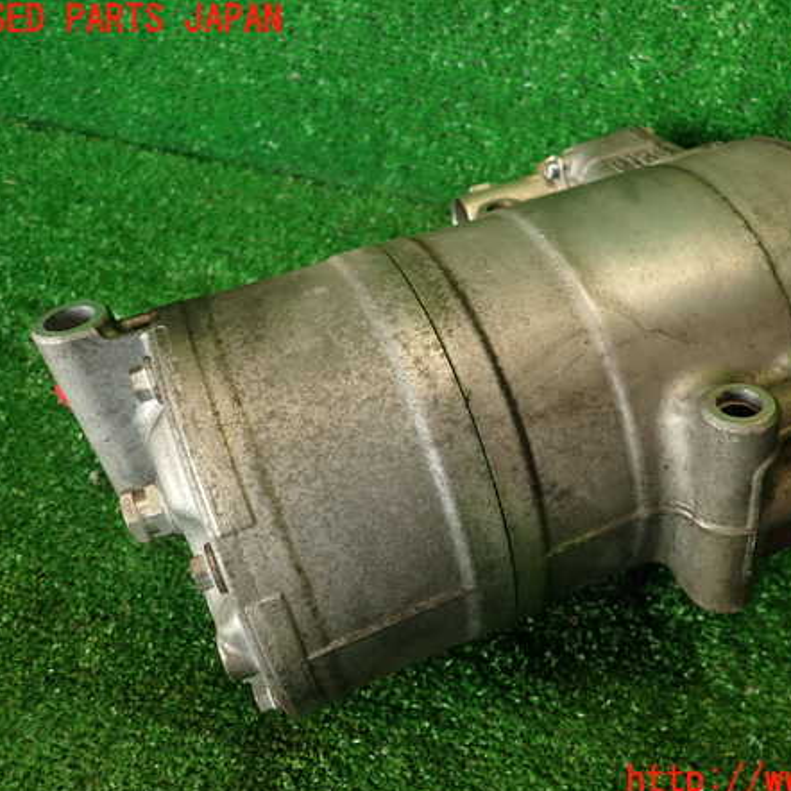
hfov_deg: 53.4
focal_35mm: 30
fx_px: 776
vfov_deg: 54.0
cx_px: 494
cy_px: 401
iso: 160
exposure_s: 1/60
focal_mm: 4.5
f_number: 2
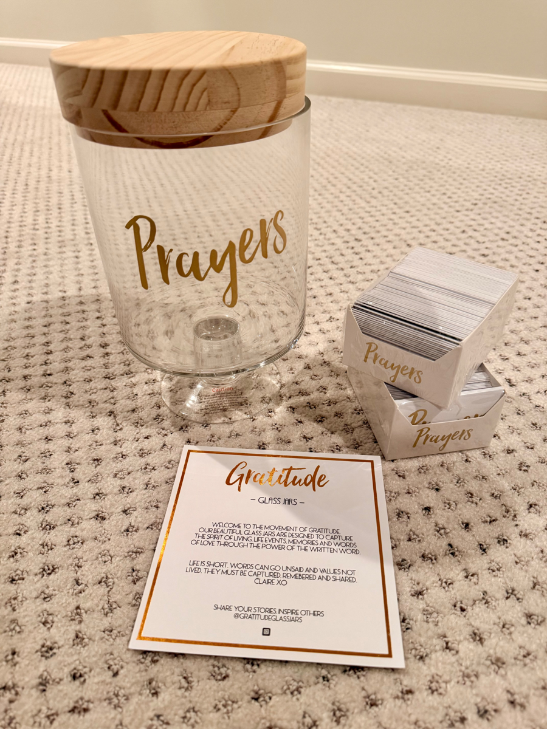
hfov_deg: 56.8
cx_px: 274
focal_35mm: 24
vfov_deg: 71.6
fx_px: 506
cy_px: 364
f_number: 1.78
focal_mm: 6.76
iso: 200
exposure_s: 1/60
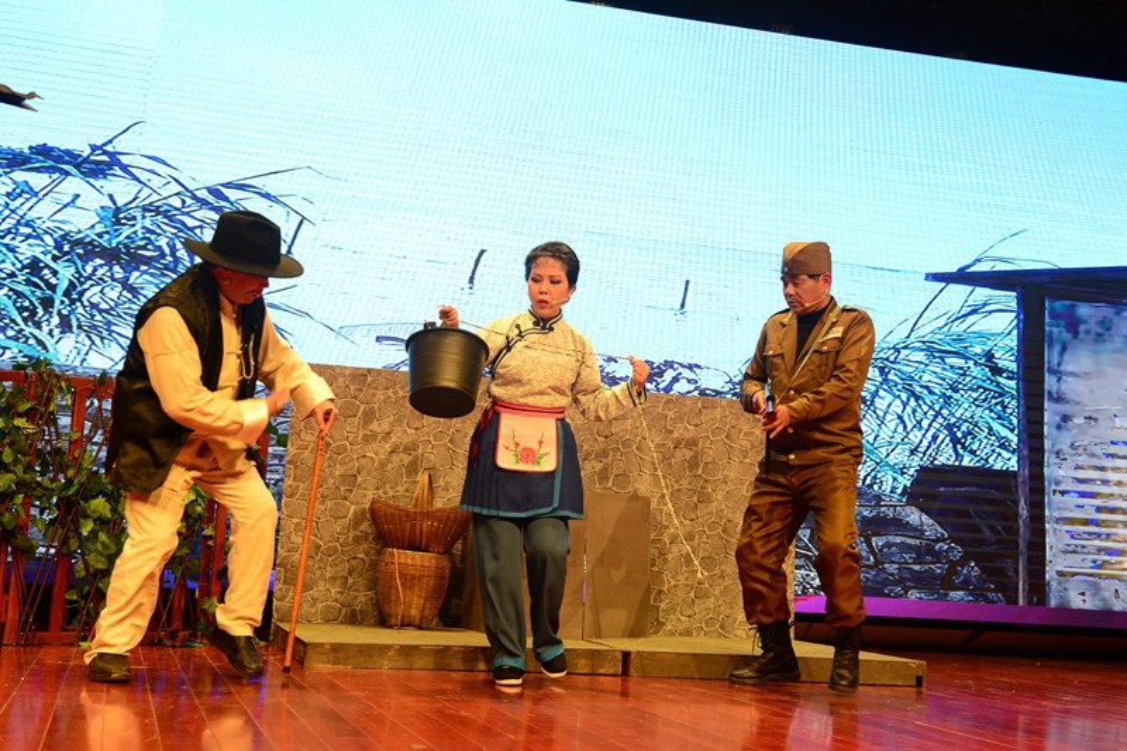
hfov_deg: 41.1
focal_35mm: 48
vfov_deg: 28.1
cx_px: 564
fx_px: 1502
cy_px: 376
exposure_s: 1/160
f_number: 6.3
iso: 1250
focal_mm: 48
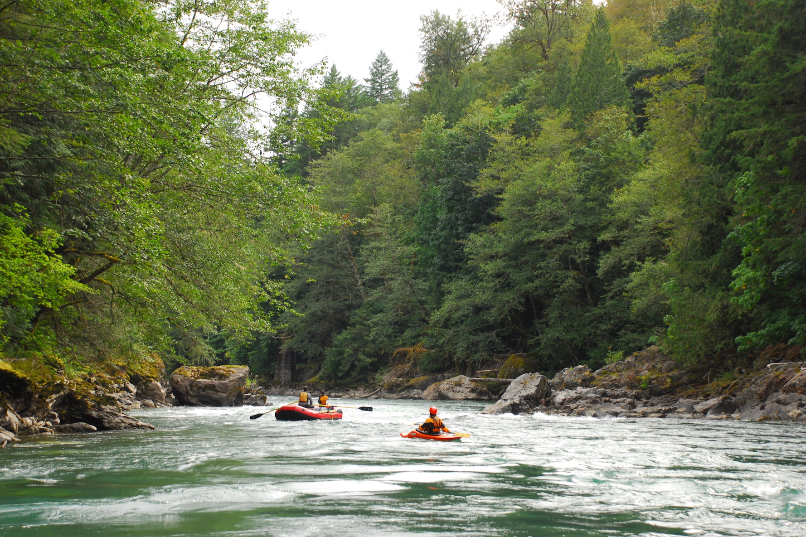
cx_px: 401
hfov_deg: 27.7
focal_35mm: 73
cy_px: 270
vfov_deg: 18.7
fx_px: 1634
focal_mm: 48
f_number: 5
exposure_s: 1/250
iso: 250
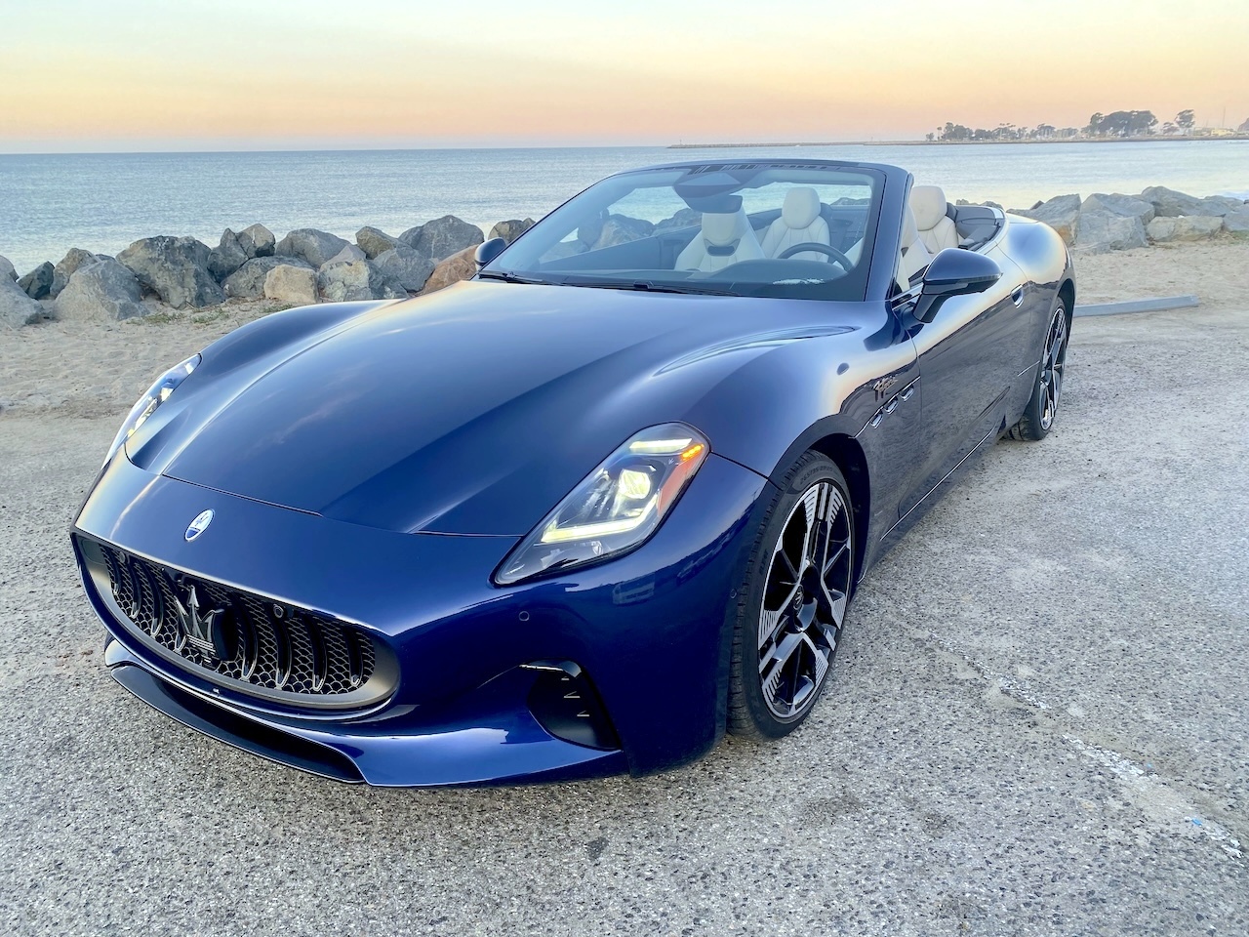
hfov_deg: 67.3
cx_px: 624
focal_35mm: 26
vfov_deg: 53.1
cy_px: 468
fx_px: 938
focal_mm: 4.25
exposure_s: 1/98
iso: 40
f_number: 1.8
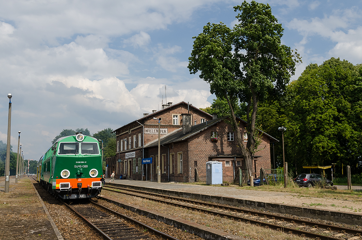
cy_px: 120
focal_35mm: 33
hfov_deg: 57.3
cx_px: 181
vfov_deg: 39.9
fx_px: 331
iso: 160
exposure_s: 1/500
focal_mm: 22
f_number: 13
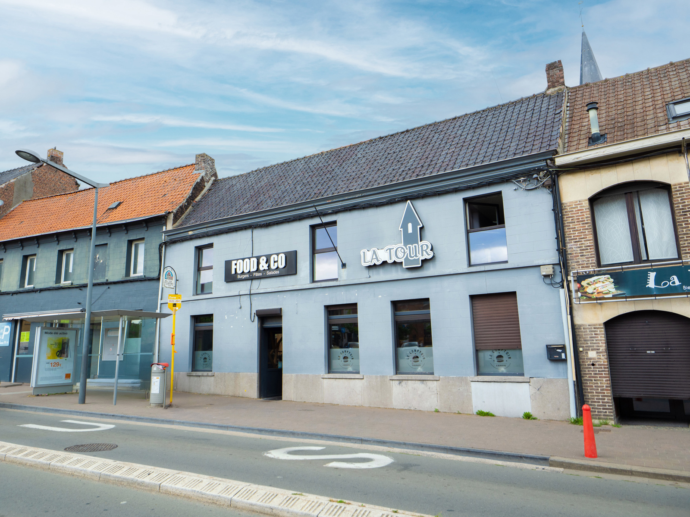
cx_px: 345
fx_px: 478
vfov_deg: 56.8
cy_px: 258
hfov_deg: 71.6
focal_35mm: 24
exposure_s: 1/200
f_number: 4
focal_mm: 12
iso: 200
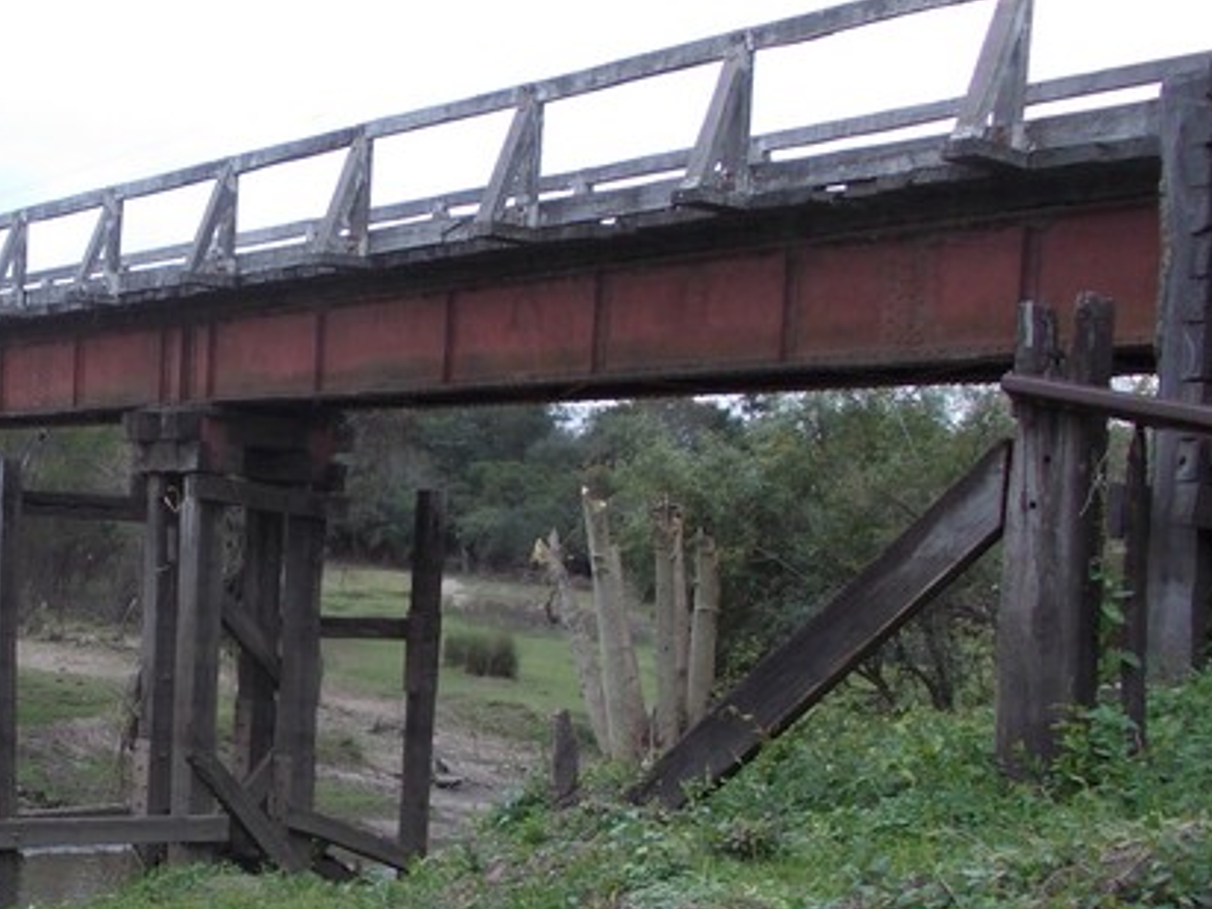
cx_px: 191
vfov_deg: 27.7
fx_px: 1821
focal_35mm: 52
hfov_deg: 35.3
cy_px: 650
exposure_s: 1/100
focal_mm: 4
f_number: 2.7
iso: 80
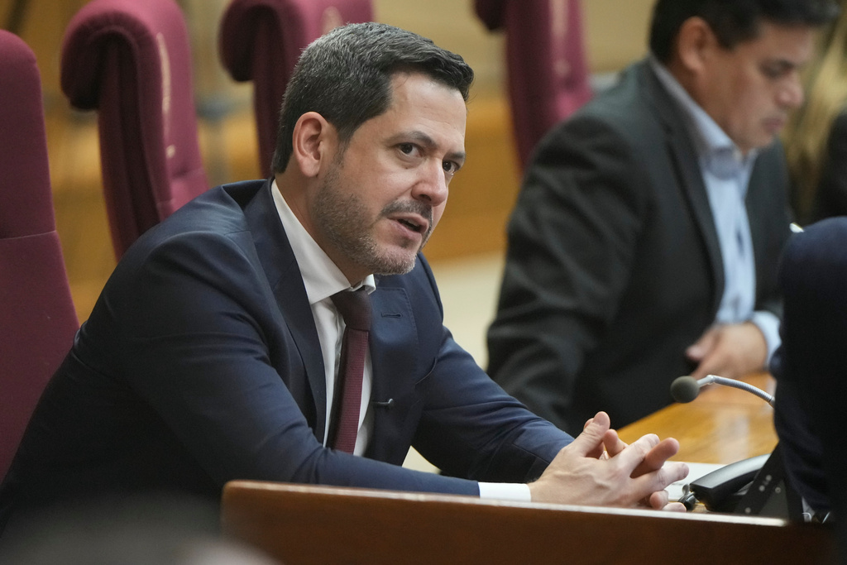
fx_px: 7059
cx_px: 424
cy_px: 282
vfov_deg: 4.6
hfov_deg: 6.9
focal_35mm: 300
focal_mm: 200
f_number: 2.8
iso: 4000
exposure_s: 1/250
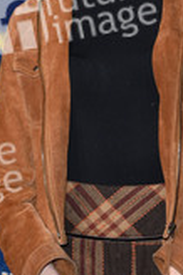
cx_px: 119
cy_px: 99
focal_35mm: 219
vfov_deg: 9.4
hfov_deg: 6.3
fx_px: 1673
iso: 1250
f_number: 5.6
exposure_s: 1/250
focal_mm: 90
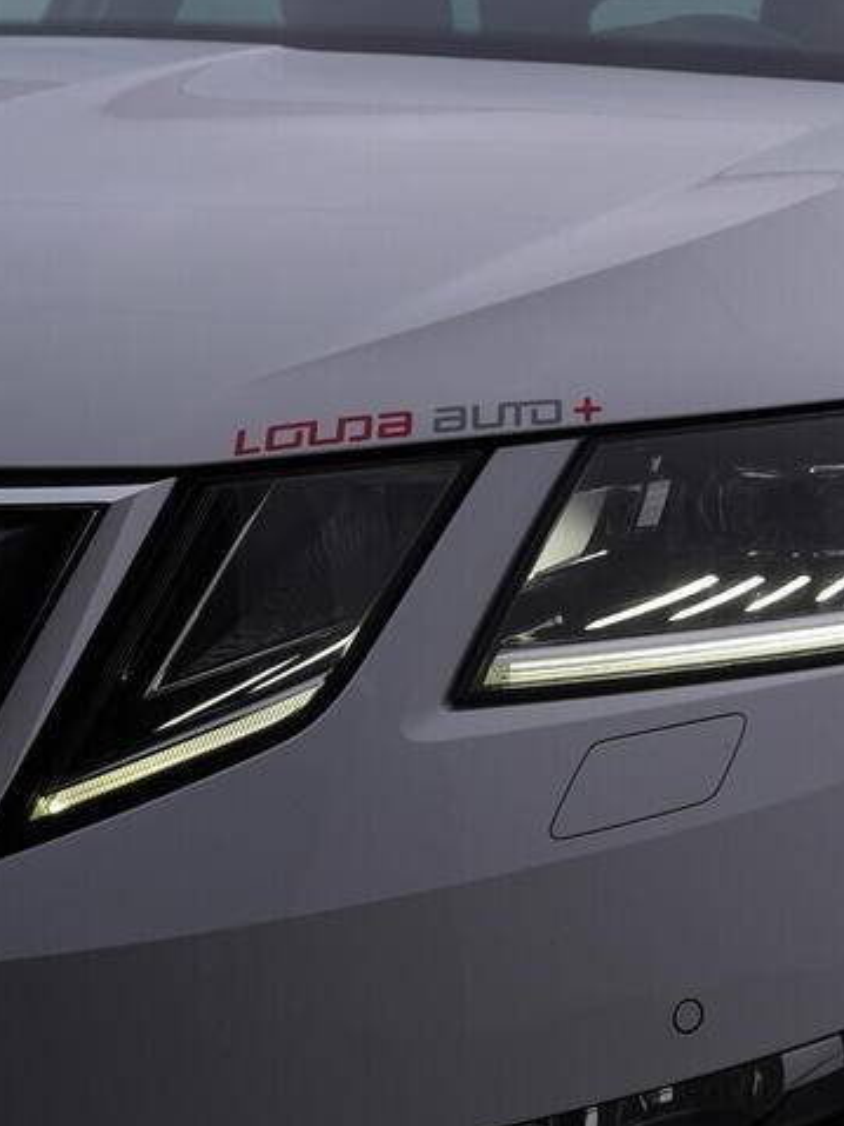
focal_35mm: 74
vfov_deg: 26.1
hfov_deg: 19.1
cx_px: 926
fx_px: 2407
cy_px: 789
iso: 125
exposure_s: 1/160
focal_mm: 24
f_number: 5.6
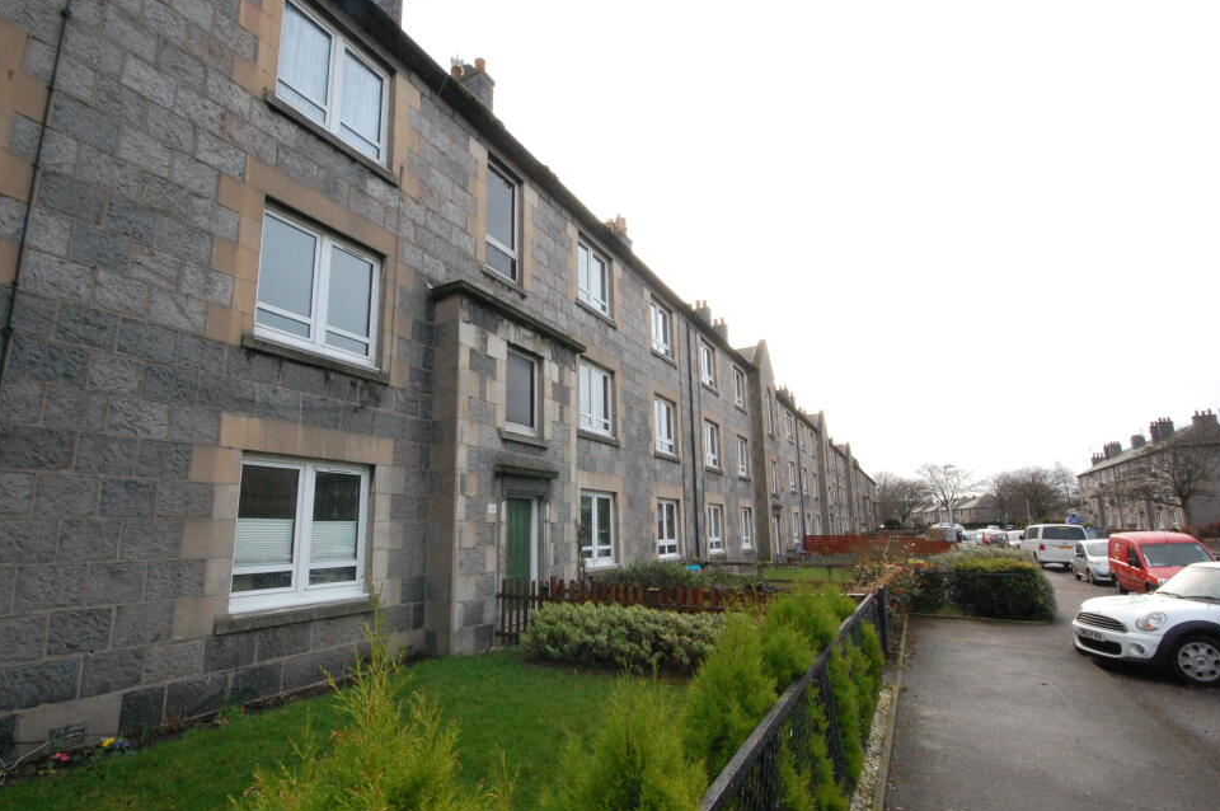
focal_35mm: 16
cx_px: 585
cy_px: 416
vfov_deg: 73.6
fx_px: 542
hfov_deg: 96.7
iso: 1600
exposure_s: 1/40
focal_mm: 10
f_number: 22
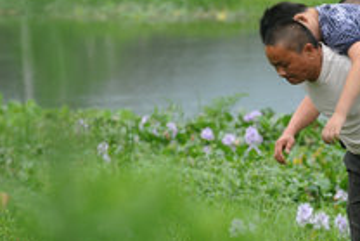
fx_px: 3722
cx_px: 419
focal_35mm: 372
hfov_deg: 5.5
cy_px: 124
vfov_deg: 3.7
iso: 250
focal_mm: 155
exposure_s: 1/320
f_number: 4.5
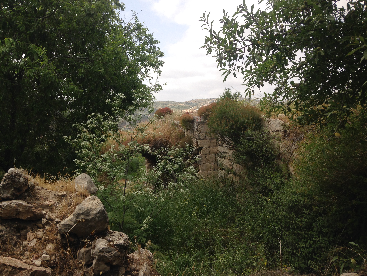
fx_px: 350
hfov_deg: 55.4
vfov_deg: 42.9
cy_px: 138
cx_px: 184
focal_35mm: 33
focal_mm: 4.12
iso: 50
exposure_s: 1/1427
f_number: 2.4
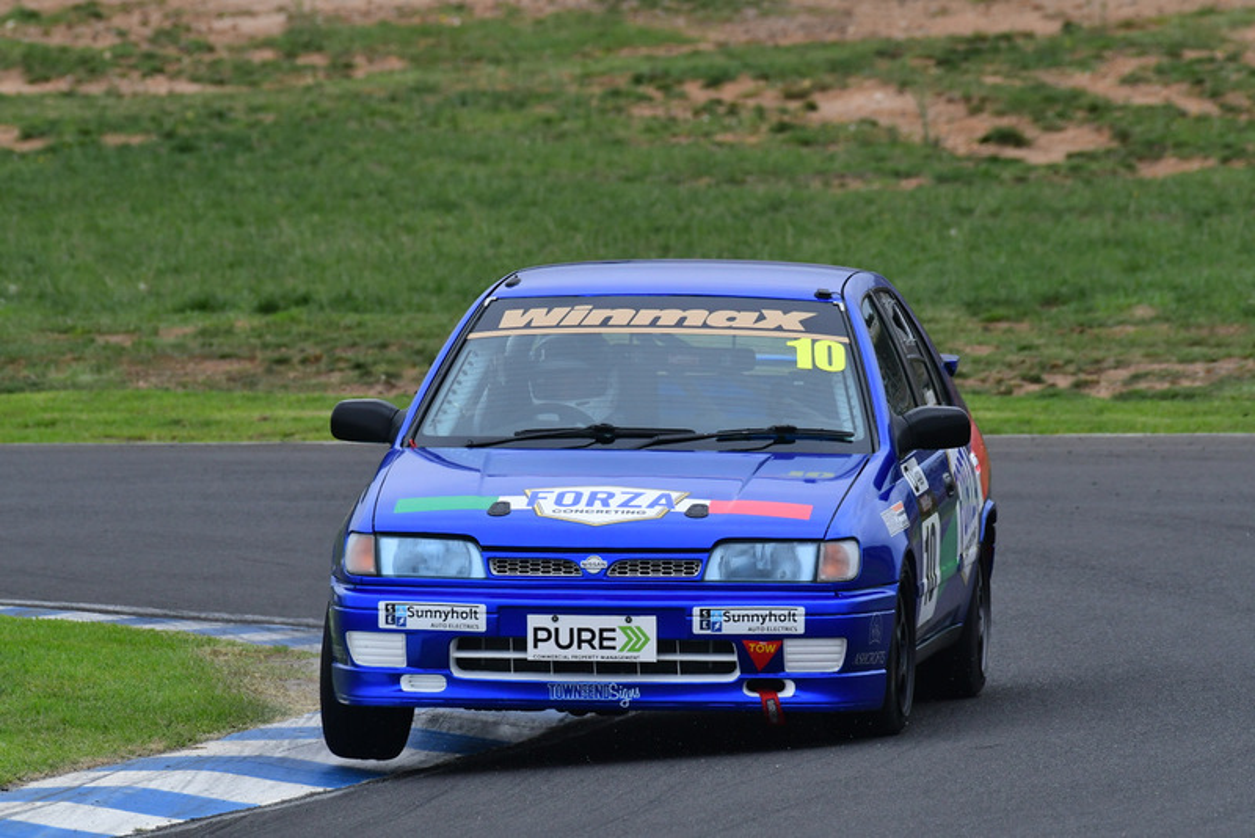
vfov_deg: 1.9
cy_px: 419
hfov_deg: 2.9
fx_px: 25108
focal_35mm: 720
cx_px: 628
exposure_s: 1/640
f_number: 11
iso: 800
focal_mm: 480
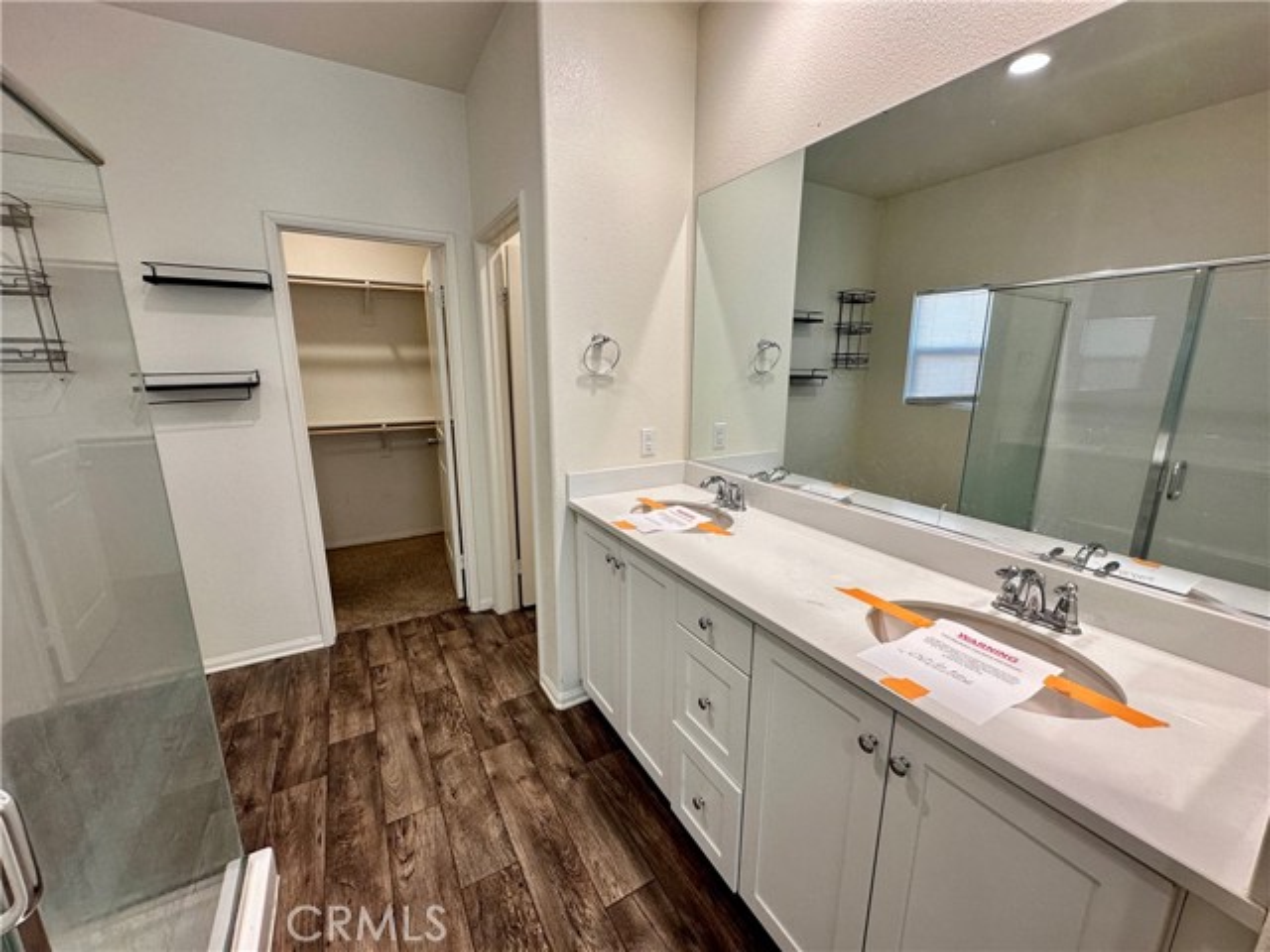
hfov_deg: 102.1
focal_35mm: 14
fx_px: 514
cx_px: 635
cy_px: 476
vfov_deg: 85.7
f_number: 2.2
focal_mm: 2.22
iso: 100
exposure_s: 1/120
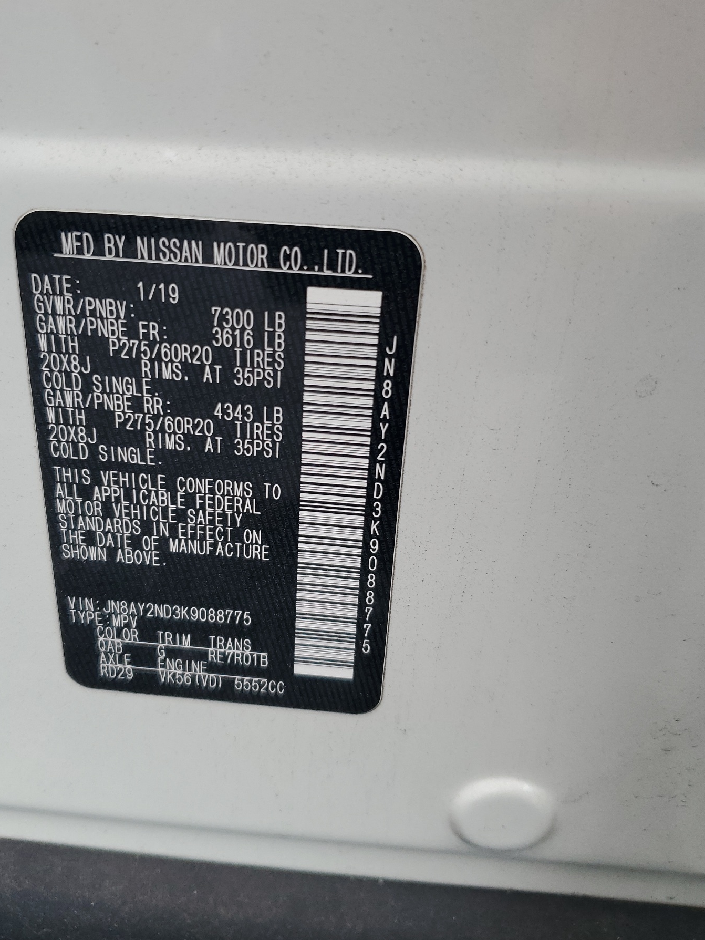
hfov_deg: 45.3
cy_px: 430
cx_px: 301
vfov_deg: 58.3
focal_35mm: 31
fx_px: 842
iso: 50
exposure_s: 1/556
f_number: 1.5
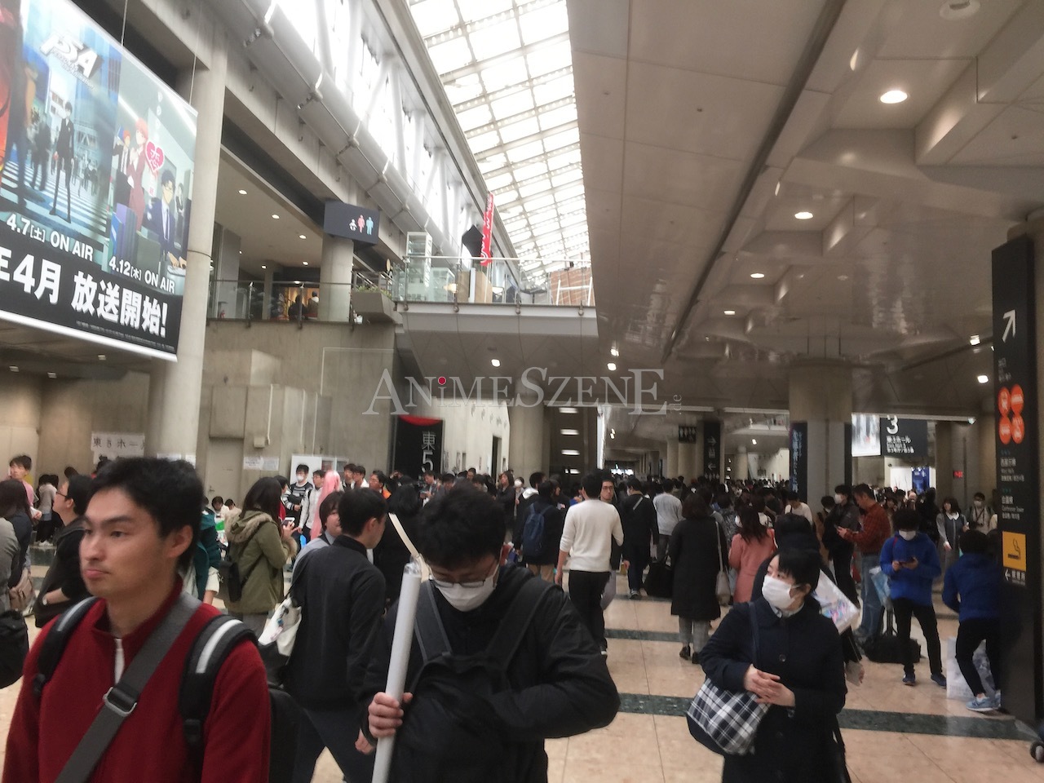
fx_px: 875
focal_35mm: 29
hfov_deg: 61.7
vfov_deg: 48.2
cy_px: 392
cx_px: 522
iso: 32
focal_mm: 4.15
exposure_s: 1/30
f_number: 2.2
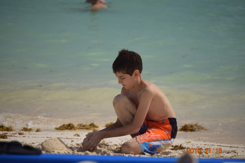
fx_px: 1582
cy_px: 82
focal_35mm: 232
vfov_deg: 5.9
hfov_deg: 8.9
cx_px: 122
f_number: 5.3
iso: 200
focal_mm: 155
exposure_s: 1/1600
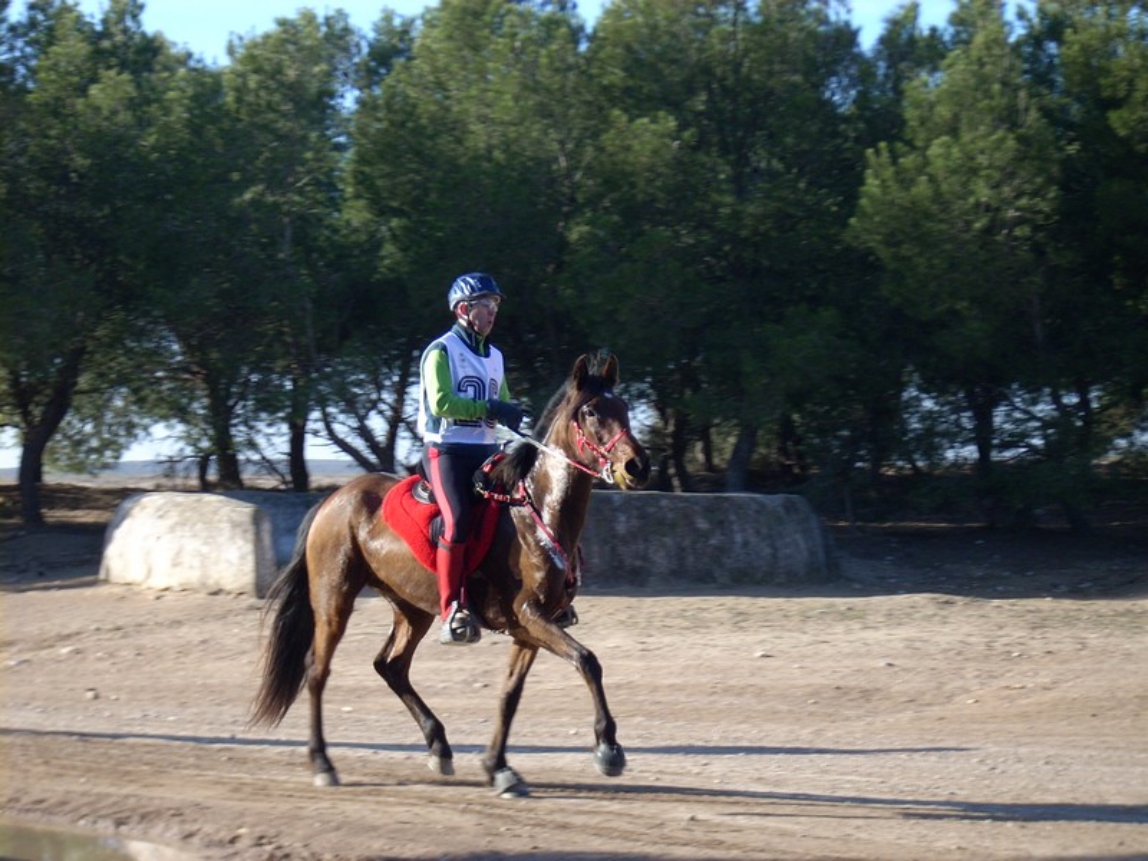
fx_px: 3748
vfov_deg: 13.1
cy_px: 430
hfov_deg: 17.4
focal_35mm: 113
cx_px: 574
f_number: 5.2
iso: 64
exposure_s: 1/142
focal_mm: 18.6
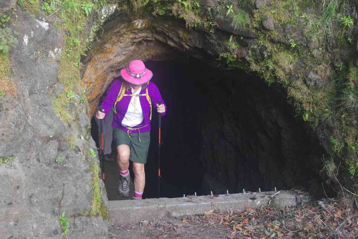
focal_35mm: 60
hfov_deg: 33.4
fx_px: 597
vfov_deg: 22.6
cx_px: 179
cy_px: 120
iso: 3200
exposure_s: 1/80
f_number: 5.6
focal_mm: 40
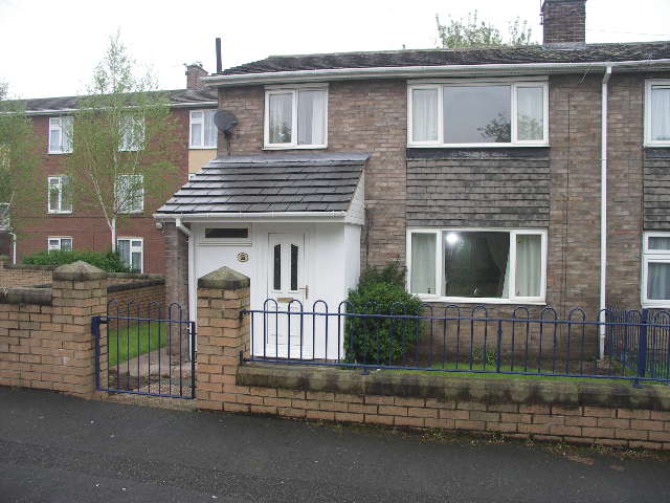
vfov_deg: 61.1
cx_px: 335
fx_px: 426
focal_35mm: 22
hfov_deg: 76.4
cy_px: 252
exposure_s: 1/60
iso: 100
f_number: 2.8
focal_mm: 5.9
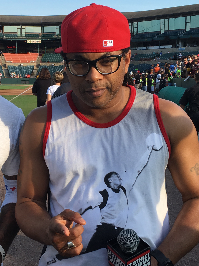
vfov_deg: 33.8
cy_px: 121
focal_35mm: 57
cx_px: 41
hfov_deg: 25.3
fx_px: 437
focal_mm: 4.15
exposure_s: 1/587
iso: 25
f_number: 2.2
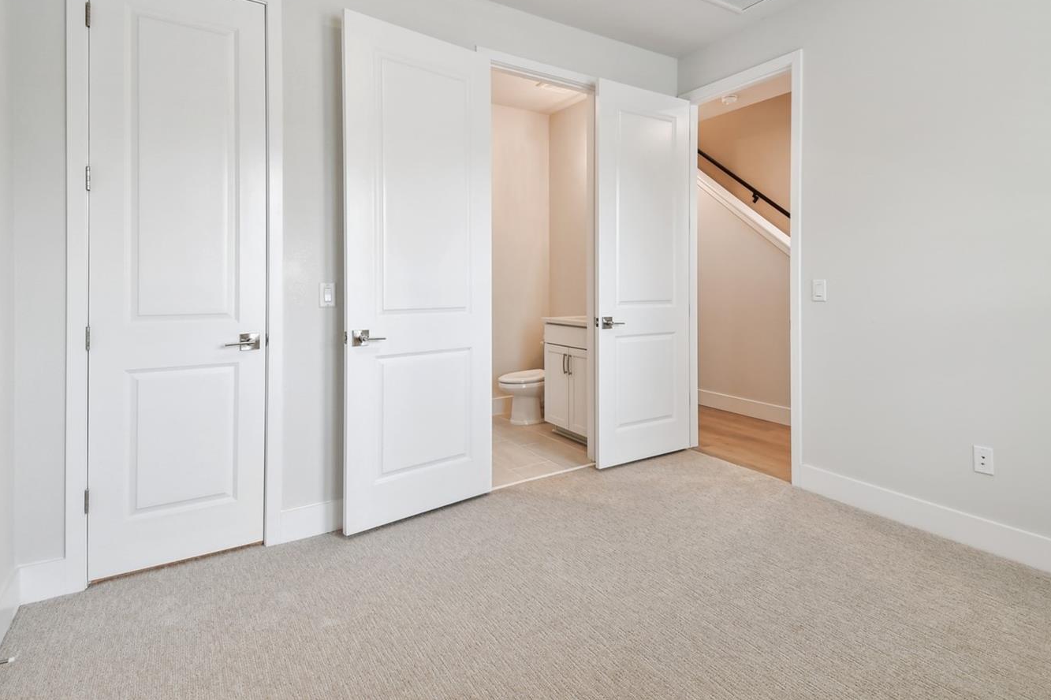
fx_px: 525
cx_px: 552
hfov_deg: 89.9
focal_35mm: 18
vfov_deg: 66.8
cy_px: 283
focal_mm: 10
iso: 100
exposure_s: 1/15
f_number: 7.1
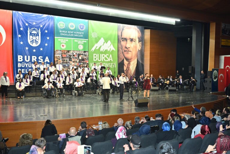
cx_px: 115
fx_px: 211
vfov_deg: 40.0
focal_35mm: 33
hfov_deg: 57.2
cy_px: 77
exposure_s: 1/100
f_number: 4
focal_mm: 33
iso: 1000
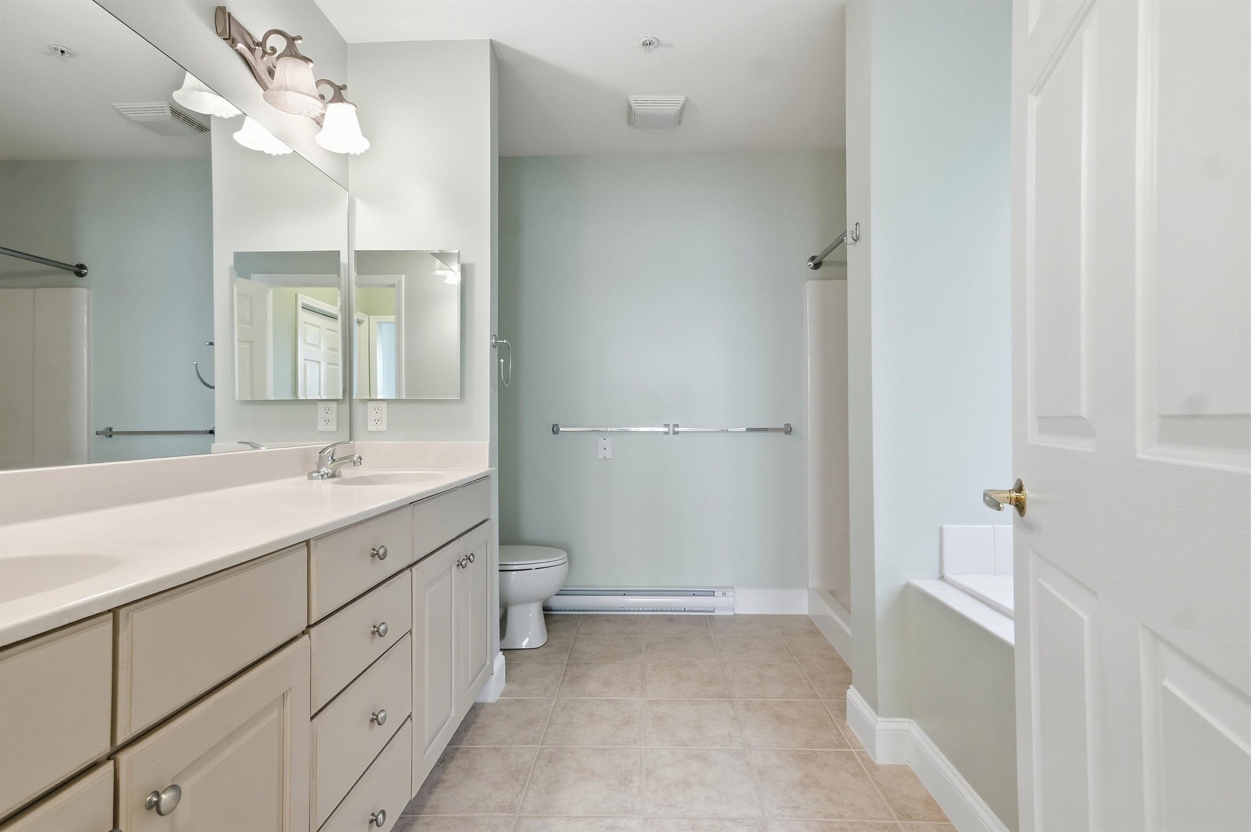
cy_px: 416
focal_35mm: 16
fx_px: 573
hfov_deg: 95.0
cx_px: 626
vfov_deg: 71.9
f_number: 7.1
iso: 800
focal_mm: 11
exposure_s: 1/125
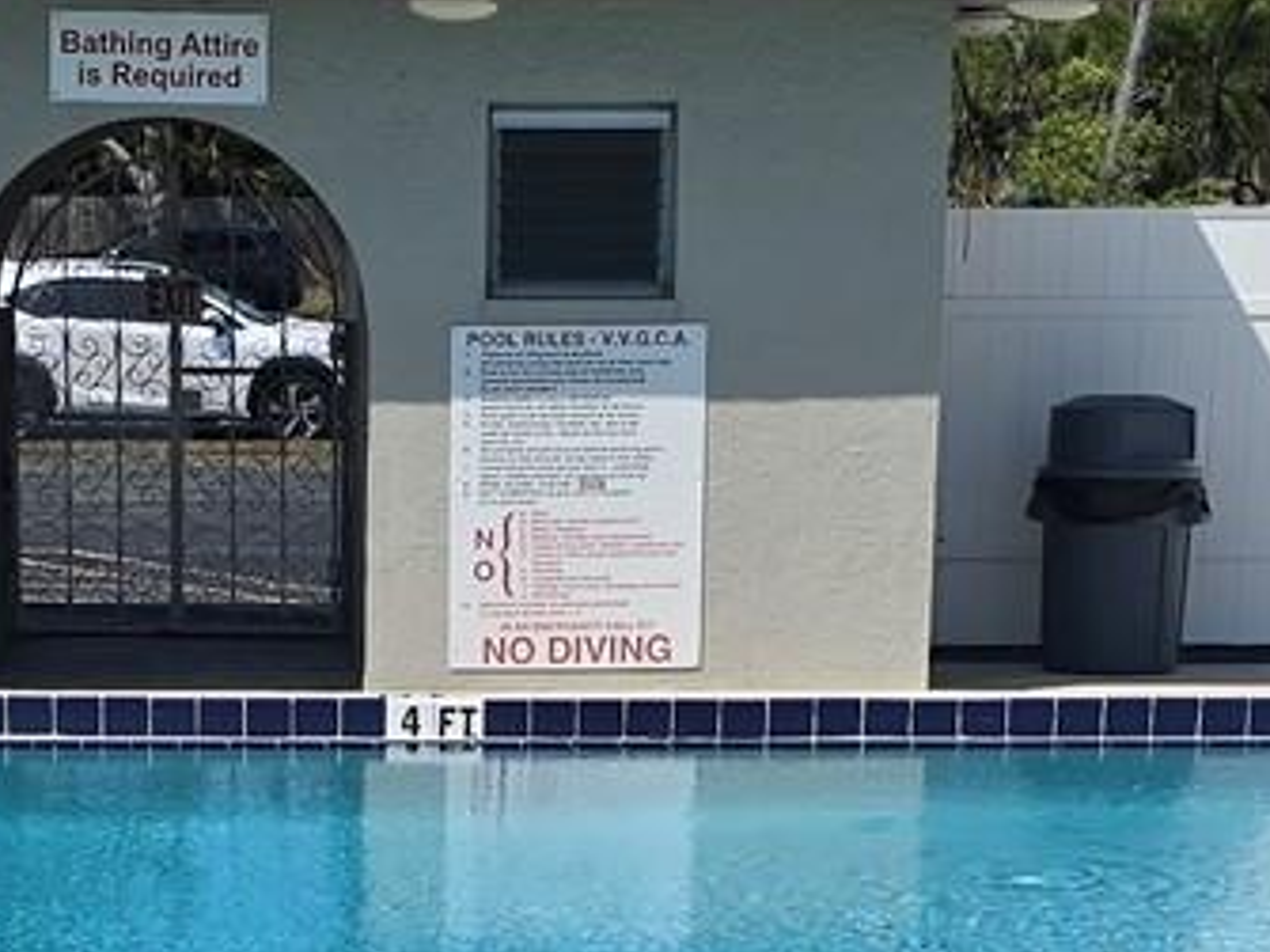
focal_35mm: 110
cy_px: 998
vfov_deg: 13.2
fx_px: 4034
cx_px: 193
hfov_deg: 17.7
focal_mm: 6.3
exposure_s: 1/2180
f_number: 1.7
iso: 12
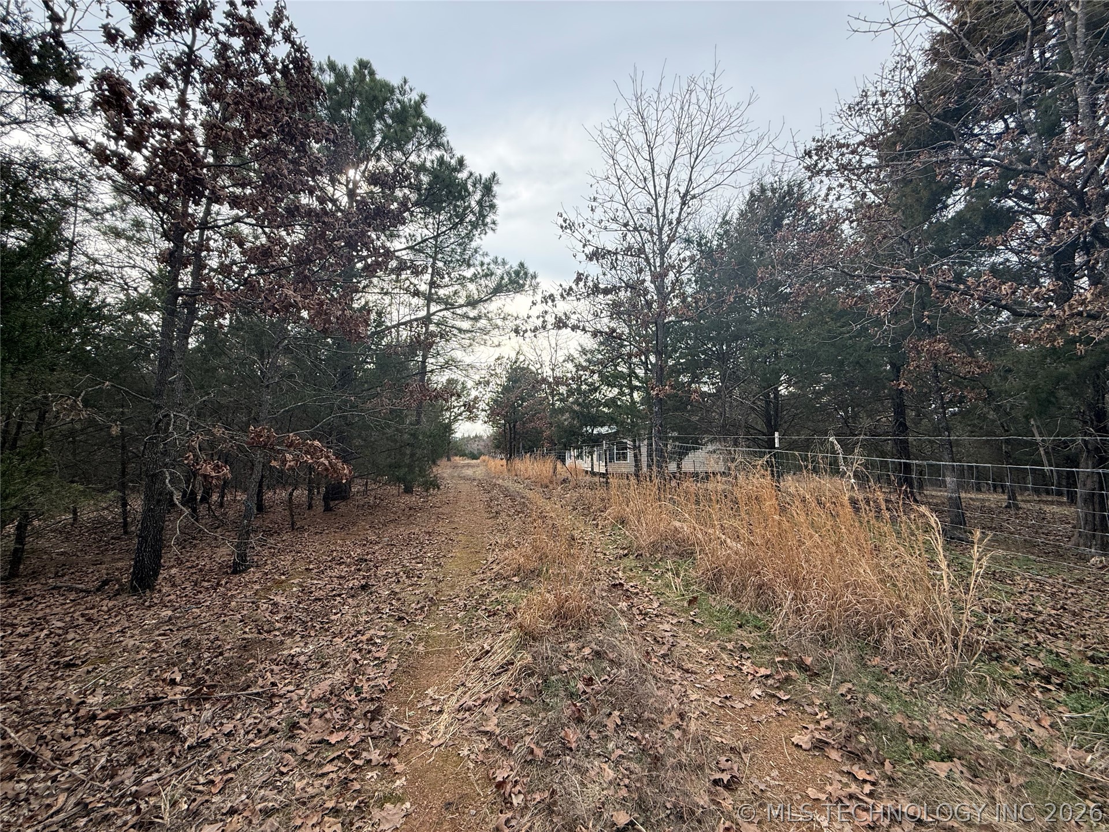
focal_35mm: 14
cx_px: 554
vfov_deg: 85.7
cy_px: 416
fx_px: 449
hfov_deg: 102.1
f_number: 2.2
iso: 64
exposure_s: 1/388
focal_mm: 2.22
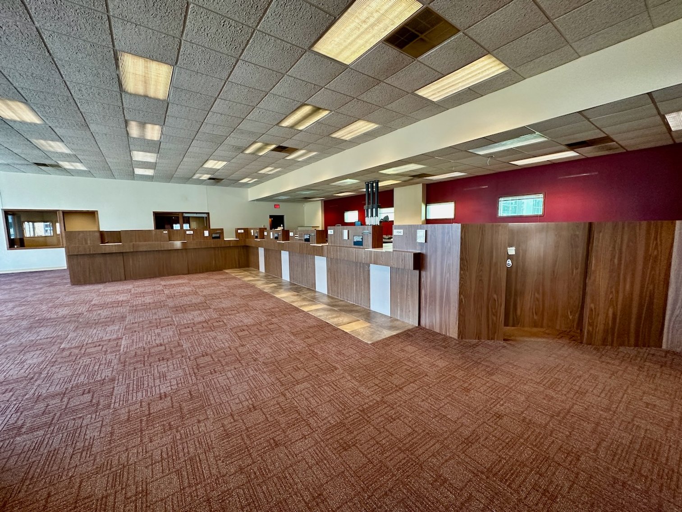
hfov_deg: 102.1
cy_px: 256
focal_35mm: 14
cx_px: 341
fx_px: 276
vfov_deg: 85.7
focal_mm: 2.22
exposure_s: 1/120
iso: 320
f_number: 2.2
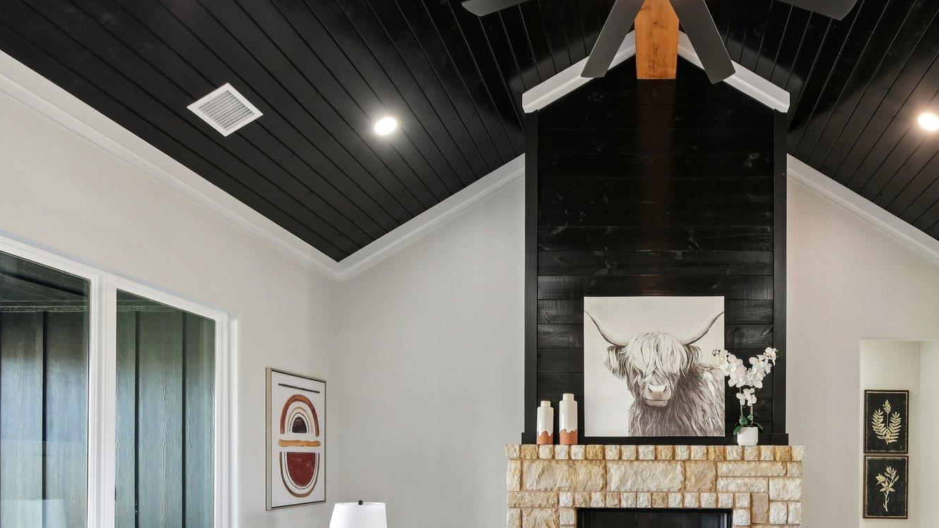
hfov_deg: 73.1
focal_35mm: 24
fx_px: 598
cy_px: 424
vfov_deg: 45.2
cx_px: 653
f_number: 8
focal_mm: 10
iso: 400
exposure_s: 1/13
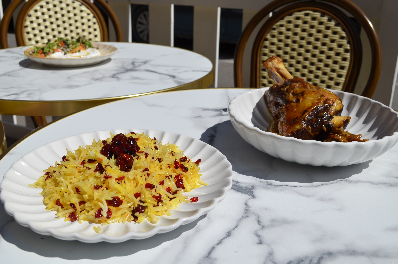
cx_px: 199
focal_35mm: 39
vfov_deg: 34.1
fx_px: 430
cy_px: 132
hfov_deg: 49.6
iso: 100
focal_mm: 26
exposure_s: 1/400
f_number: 9
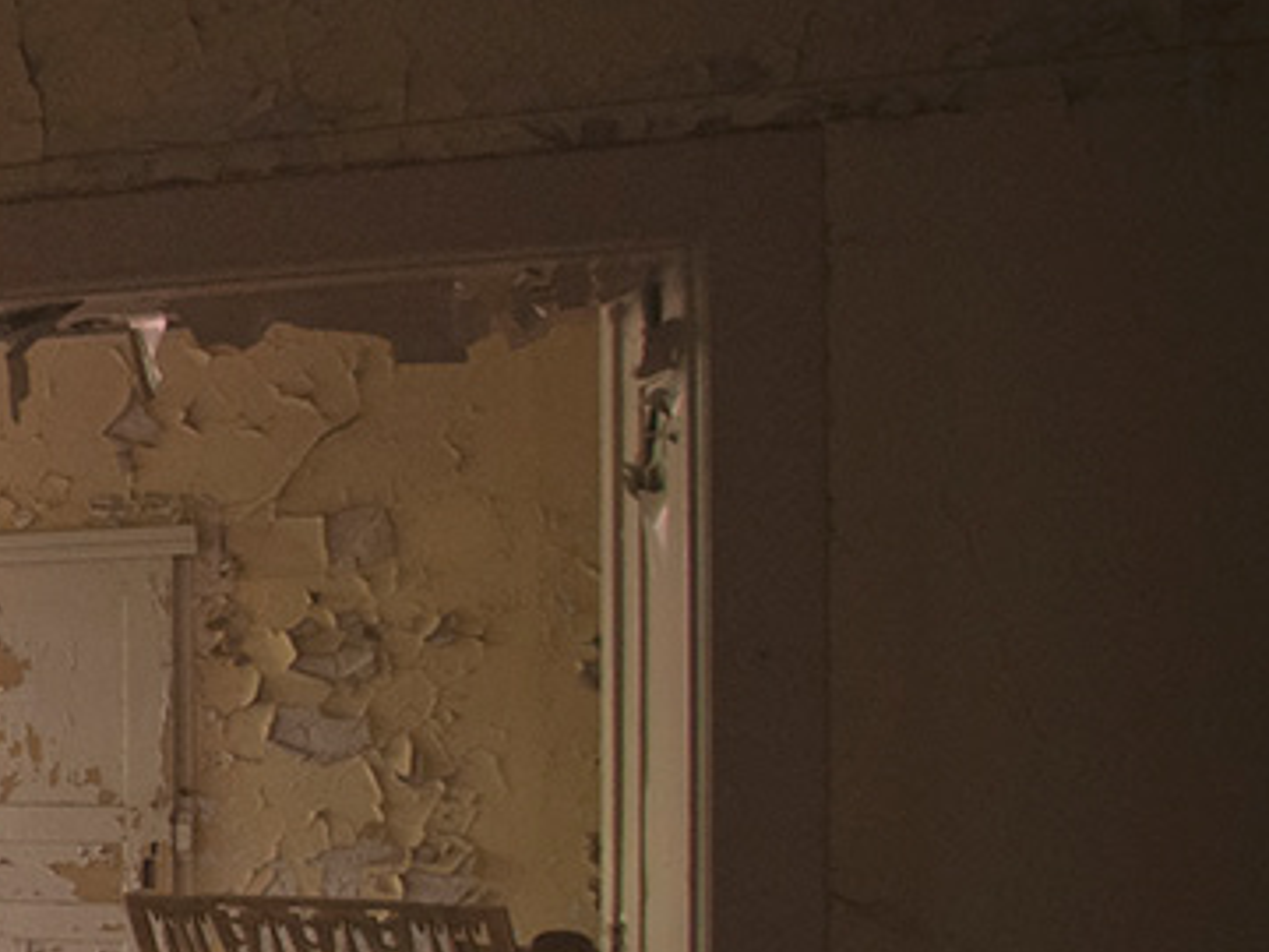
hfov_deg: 20.8
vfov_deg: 25.7
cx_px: -1110
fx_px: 2053
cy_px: 758
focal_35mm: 56
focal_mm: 10
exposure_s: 1/30
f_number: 3.5
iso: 1100
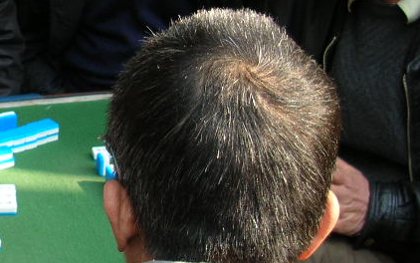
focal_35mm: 90
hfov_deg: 21.9
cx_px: -34
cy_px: 119
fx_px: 1030
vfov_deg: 14.5
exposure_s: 1/110
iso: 50
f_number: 2.8
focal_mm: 5.8
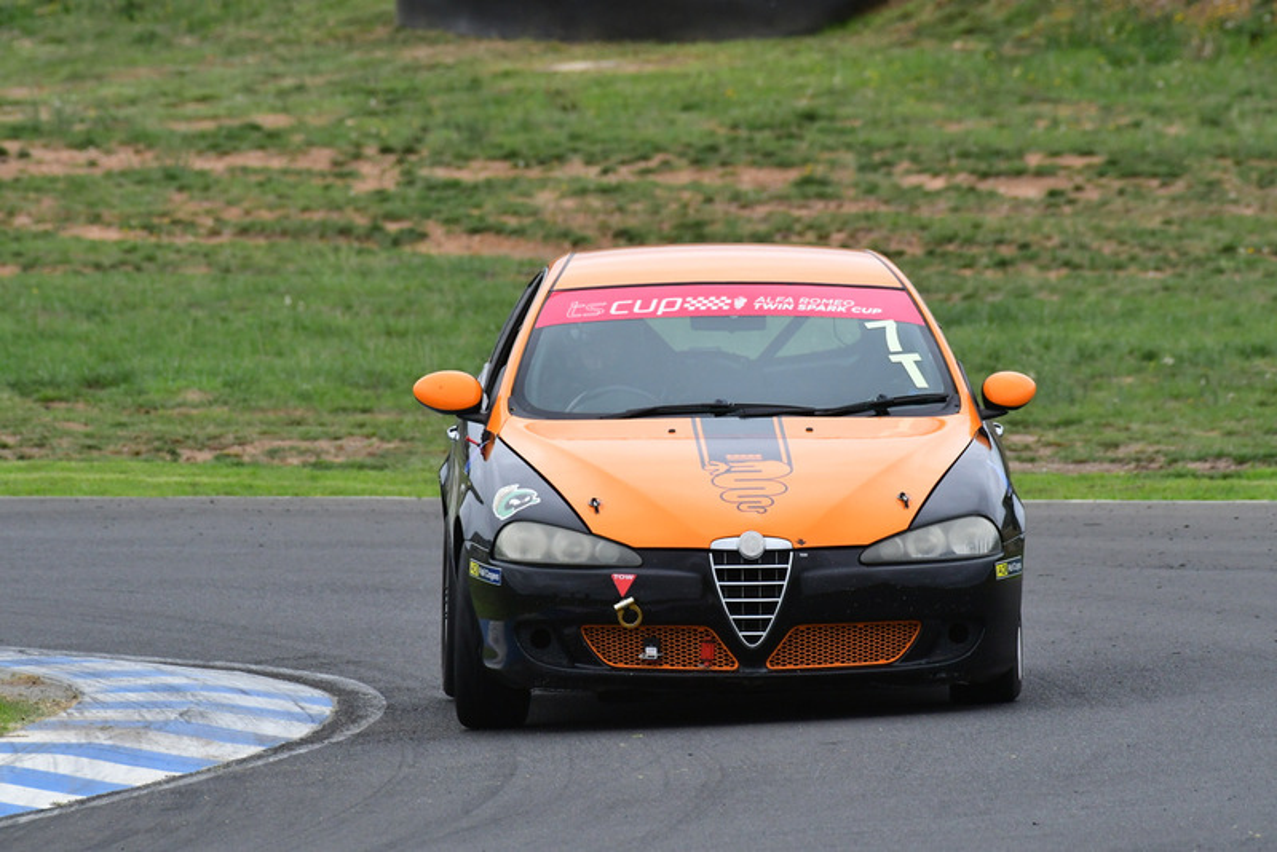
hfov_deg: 2.7
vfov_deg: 1.8
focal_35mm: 750
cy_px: 426
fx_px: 26612
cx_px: 638
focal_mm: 500
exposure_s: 1/640
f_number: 11
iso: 1250
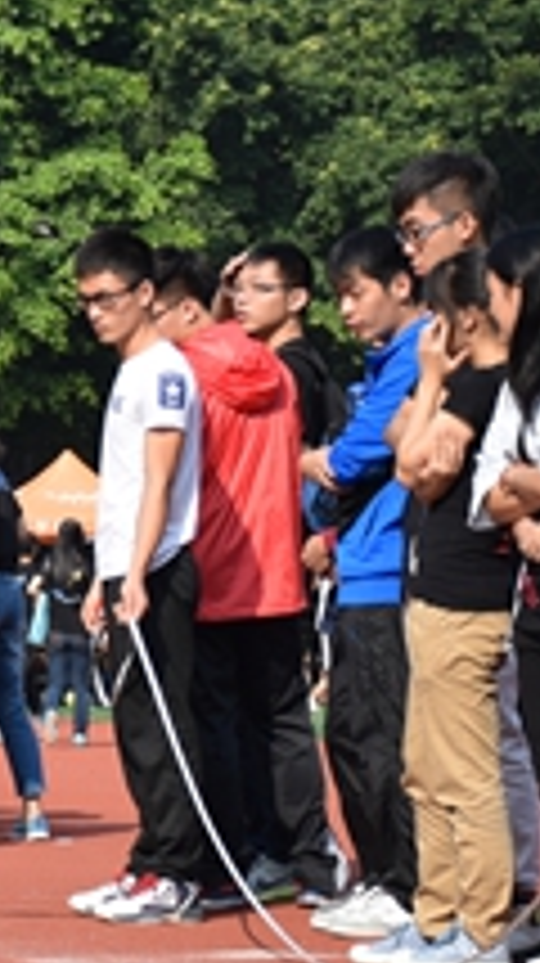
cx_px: -428
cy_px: 448
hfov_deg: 7.6
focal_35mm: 154
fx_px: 3929
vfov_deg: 14.0
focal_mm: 42
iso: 400
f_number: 5.6
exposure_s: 1/1600
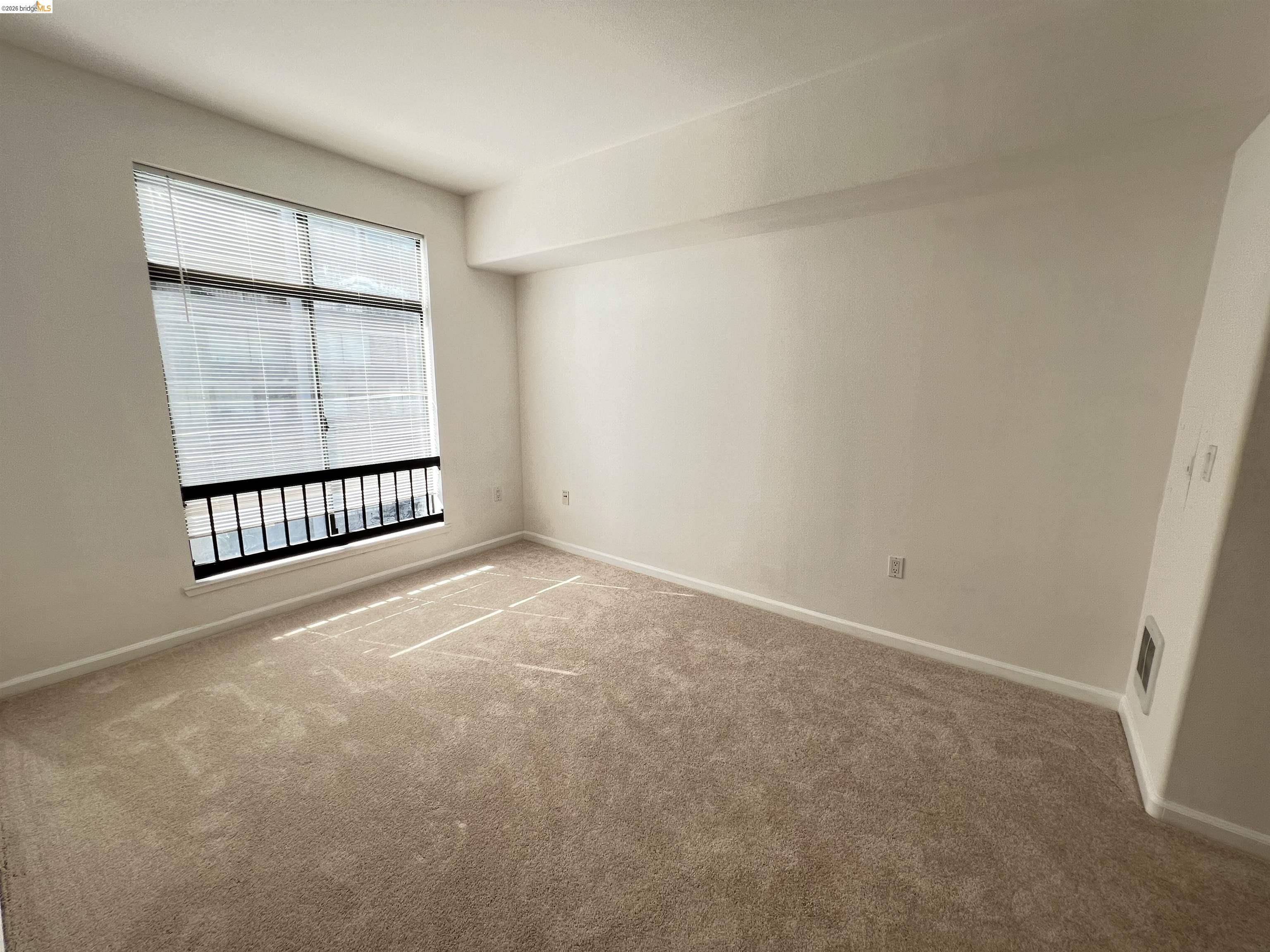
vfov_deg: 89.9
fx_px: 477
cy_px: 476
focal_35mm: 13
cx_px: 635
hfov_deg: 106.2
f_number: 1.8
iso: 32
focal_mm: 1.57
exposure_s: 1/134
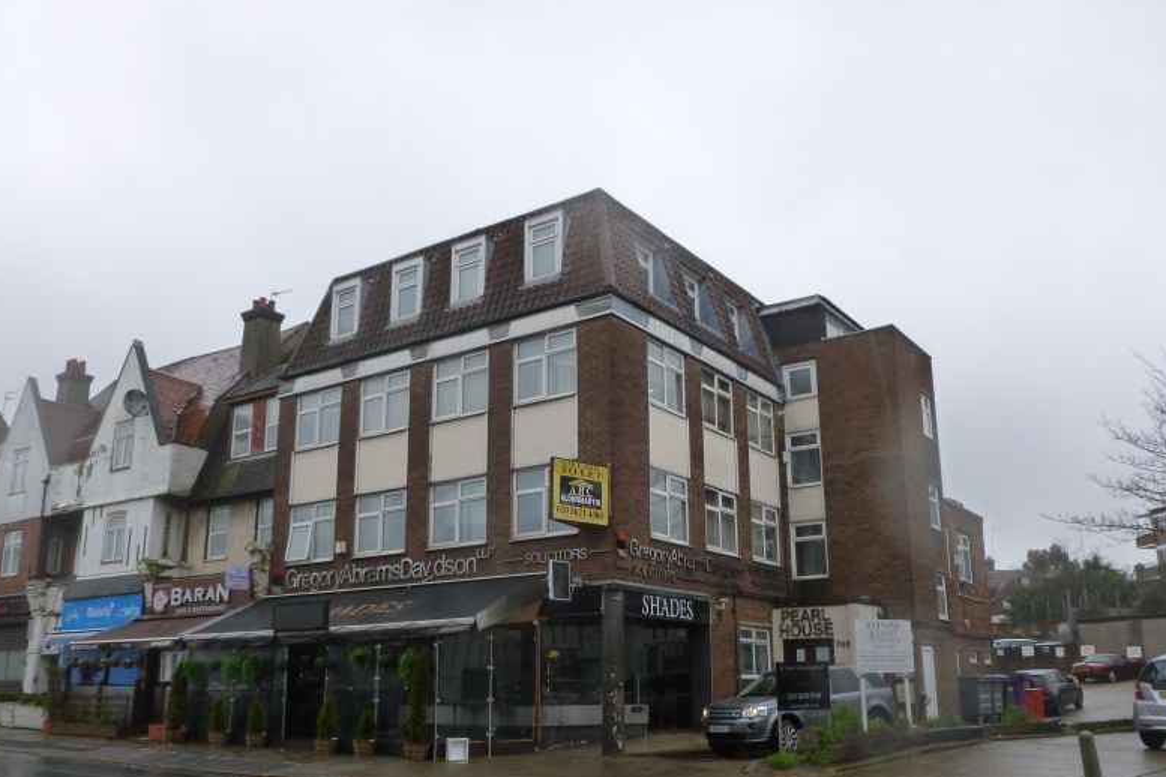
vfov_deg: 43.5
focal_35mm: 30
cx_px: 581
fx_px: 972
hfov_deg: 61.9
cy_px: 446
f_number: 3.3
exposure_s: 1/160
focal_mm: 5
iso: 160
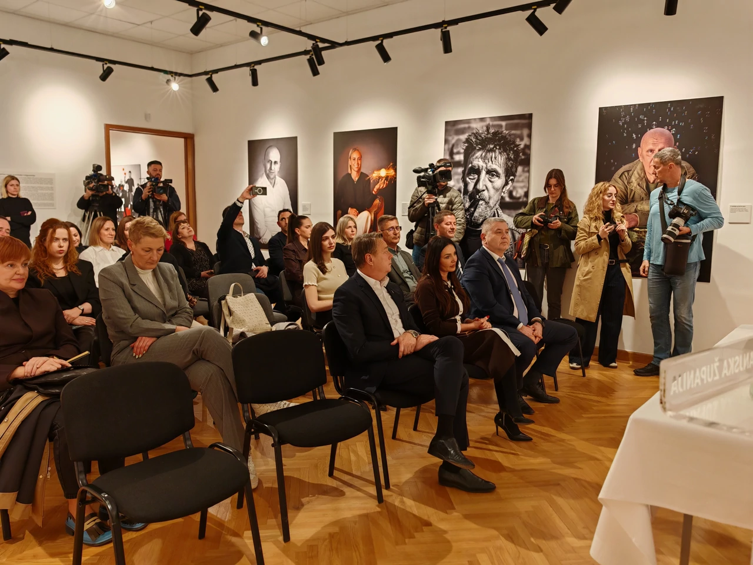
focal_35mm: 27
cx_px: 376
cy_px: 282
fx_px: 587
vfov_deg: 51.4
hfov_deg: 65.3
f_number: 2
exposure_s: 1/210
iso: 200
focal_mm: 6.83
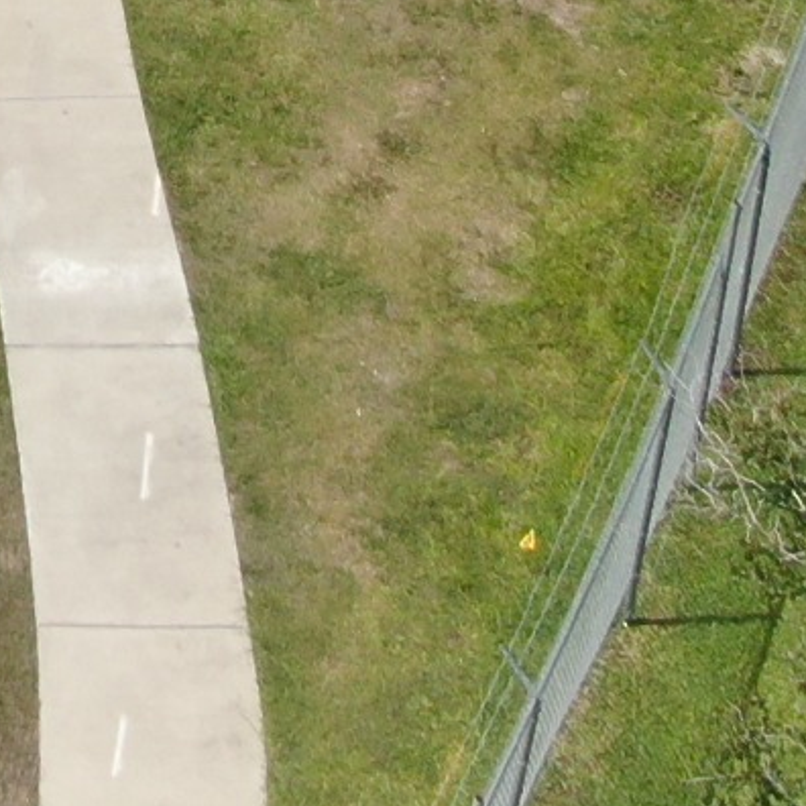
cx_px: -415
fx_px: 3609
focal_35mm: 137
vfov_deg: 10.8
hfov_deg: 12.1
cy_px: -1142
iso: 110
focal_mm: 4.39
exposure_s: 1/1600
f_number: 2.8
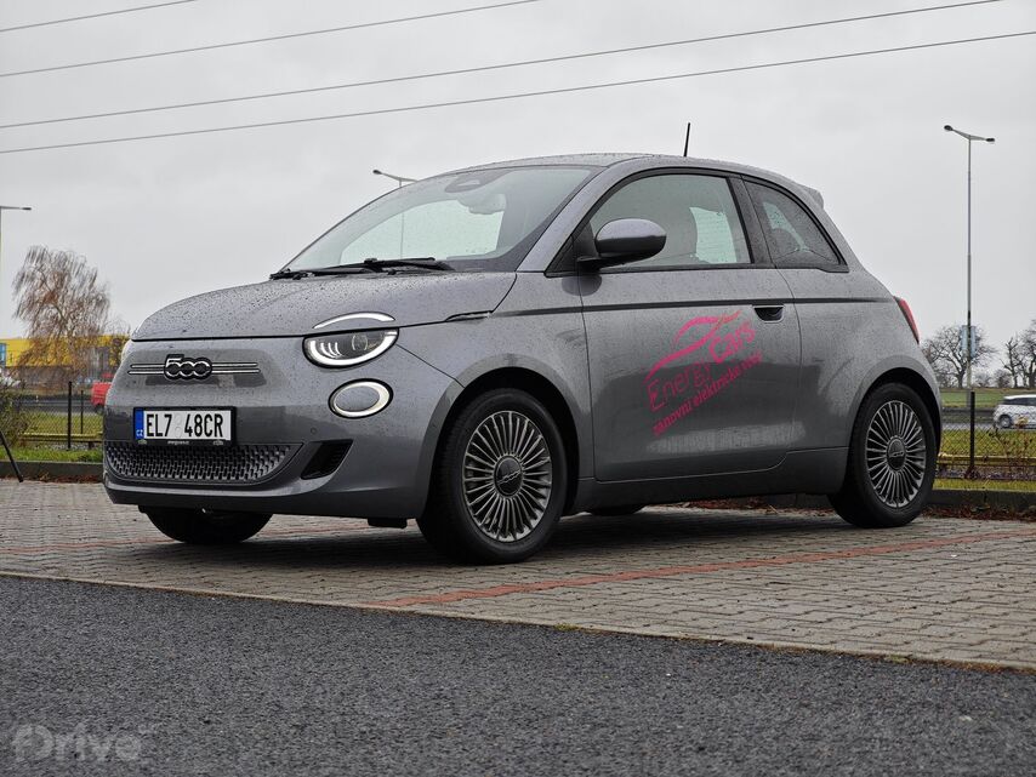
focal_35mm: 75
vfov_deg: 19.6
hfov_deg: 26.0
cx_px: 518
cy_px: 388
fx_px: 2245
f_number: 1.8
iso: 50
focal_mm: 12.28
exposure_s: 1/109
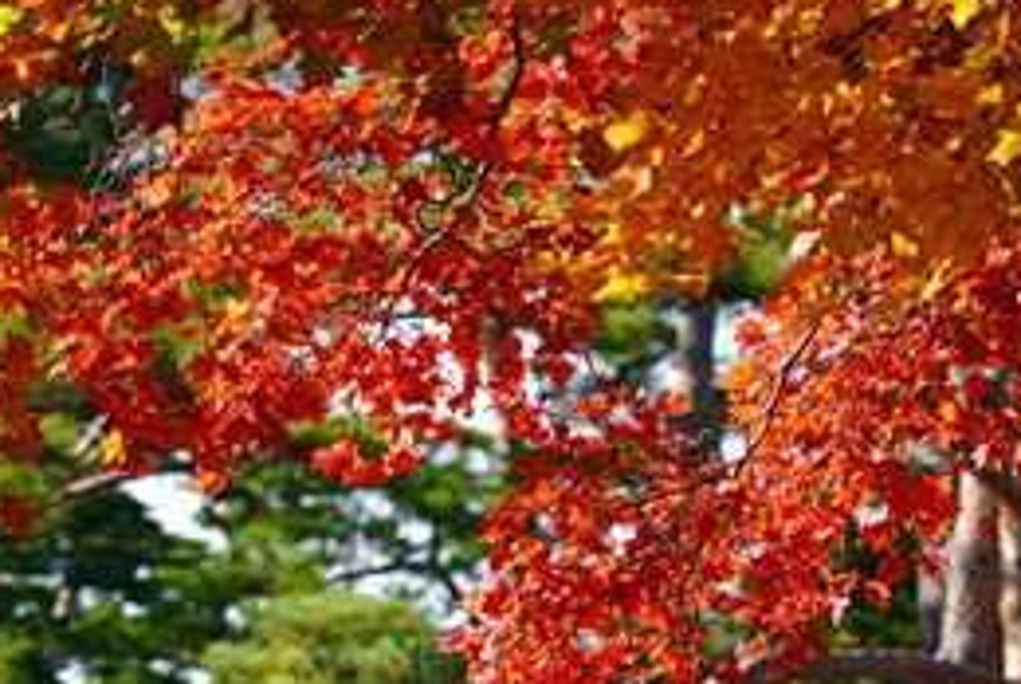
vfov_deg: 8.4
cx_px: 483
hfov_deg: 12.6
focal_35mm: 163
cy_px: 434
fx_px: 4628
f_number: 6.3
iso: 100
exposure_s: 1/160
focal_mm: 106
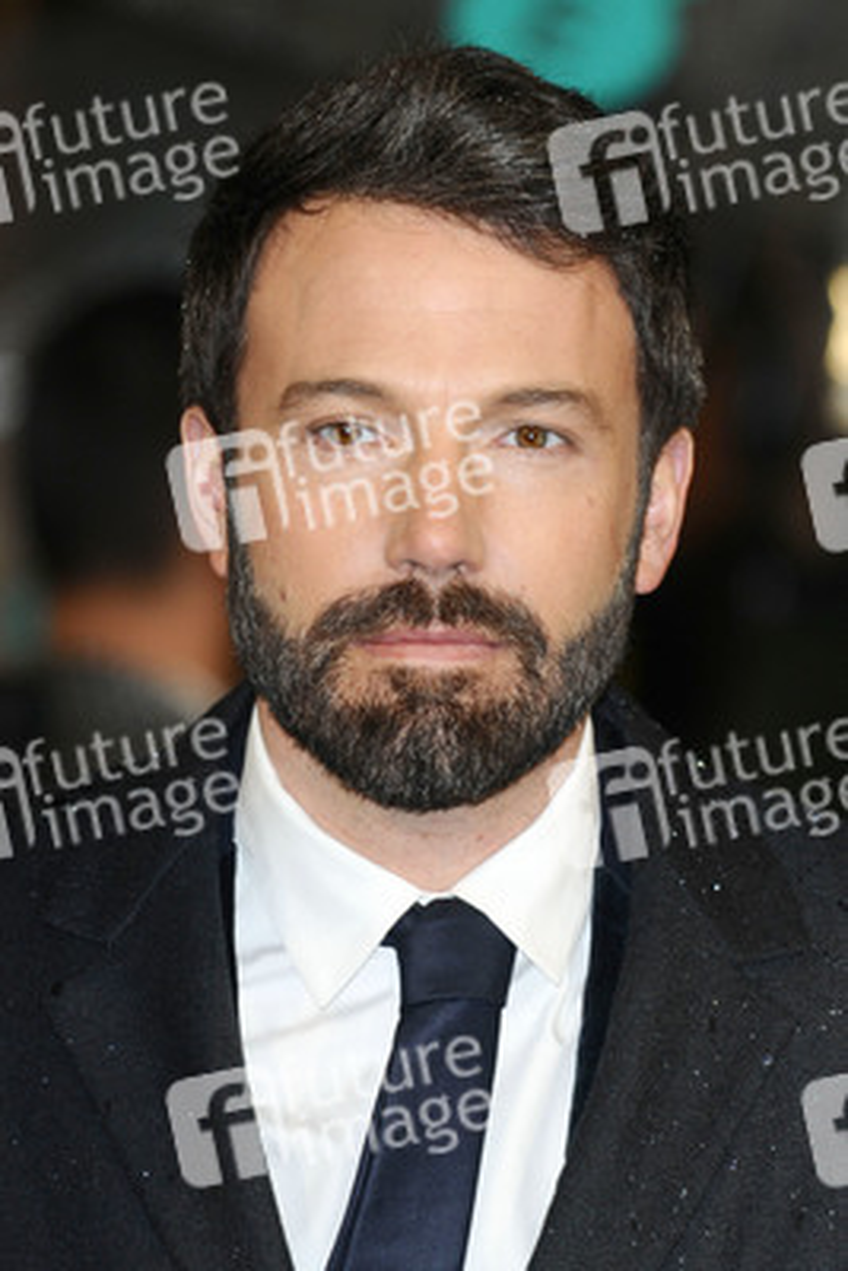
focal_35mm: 300
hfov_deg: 4.6
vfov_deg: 6.9
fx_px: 10590
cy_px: 636
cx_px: 424
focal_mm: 200
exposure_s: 1/200
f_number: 4
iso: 320
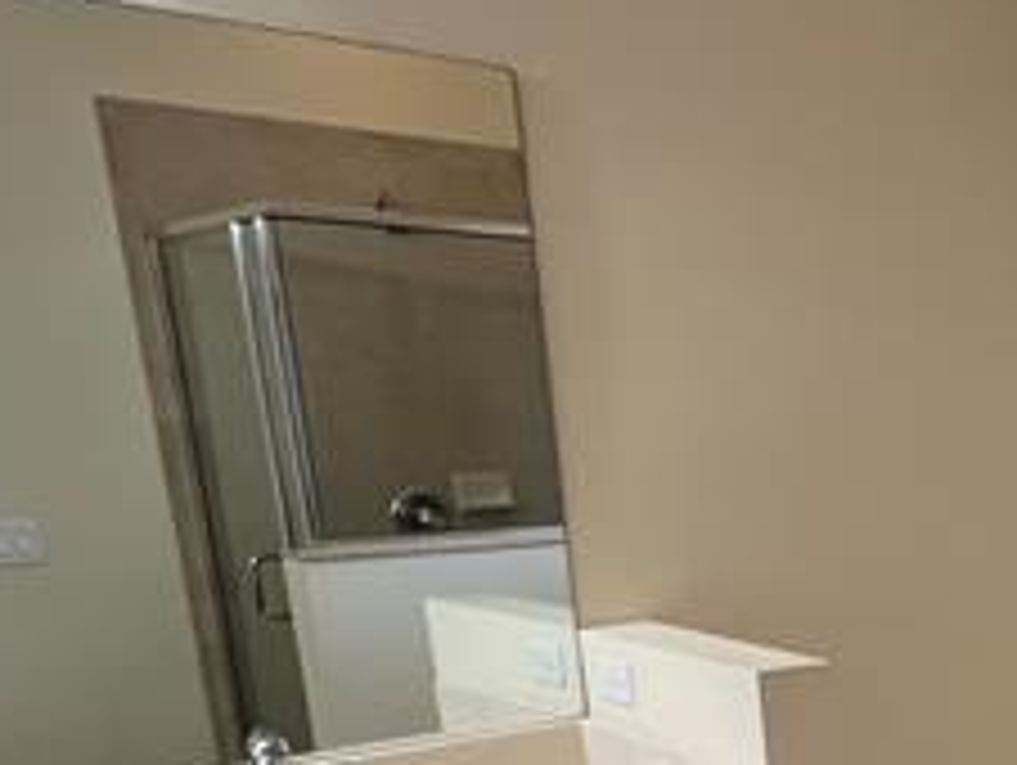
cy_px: 756
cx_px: 1310
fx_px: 1353
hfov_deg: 31.9
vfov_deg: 29.6
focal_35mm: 46
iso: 250
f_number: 1.8
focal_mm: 1.57
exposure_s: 1/60
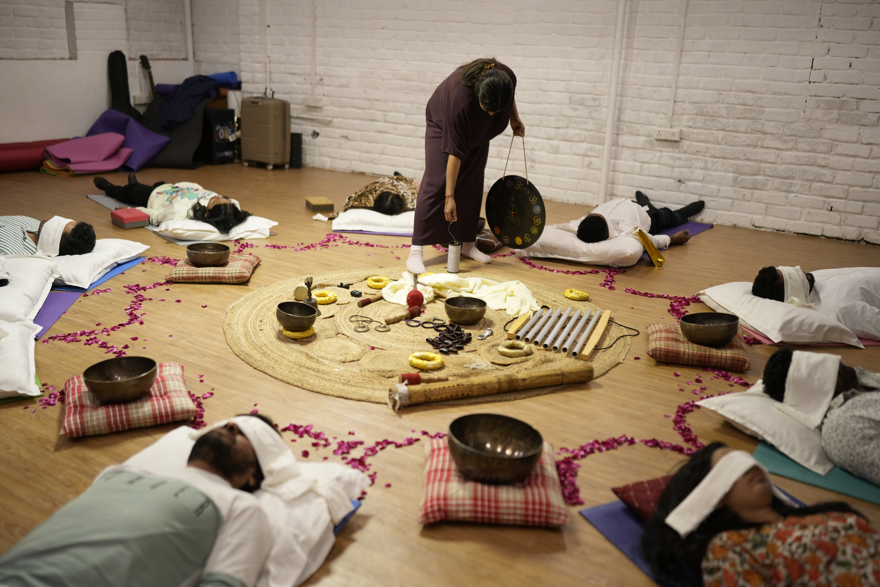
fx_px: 855
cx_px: 440
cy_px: 294
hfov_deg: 54.4
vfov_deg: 37.9
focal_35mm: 35
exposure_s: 1/125
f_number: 1.4
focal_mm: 35
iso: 640
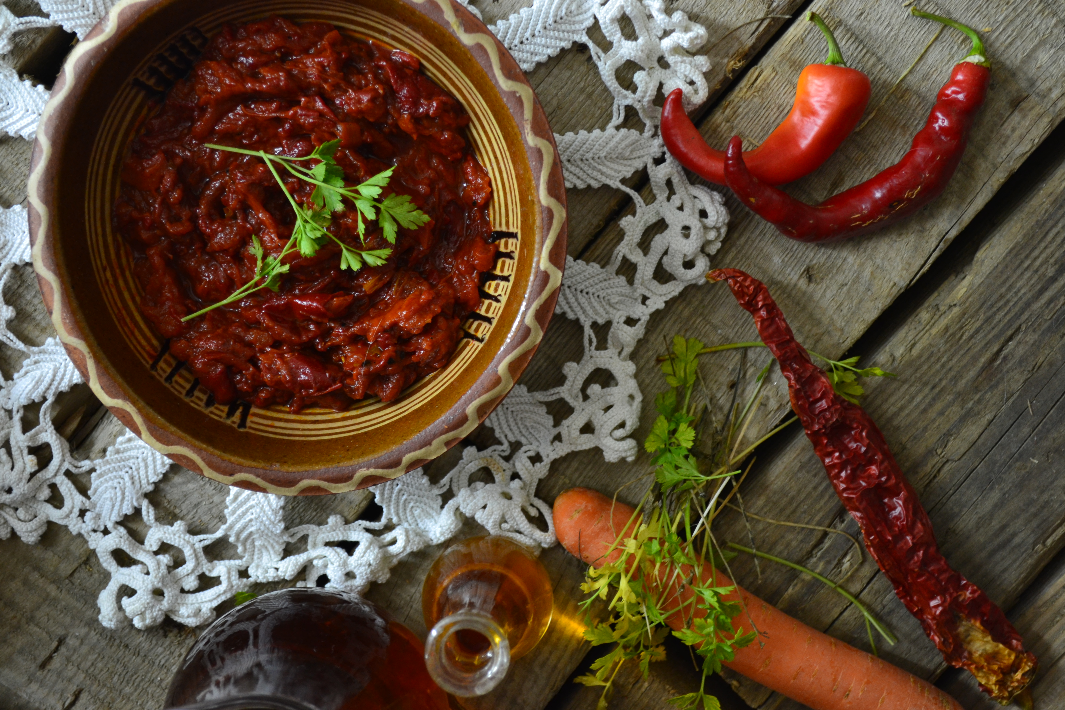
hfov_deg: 35.1
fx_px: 1686
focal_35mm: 57
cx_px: 532
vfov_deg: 23.8
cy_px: 355
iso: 800
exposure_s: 1/13
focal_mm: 38
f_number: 5
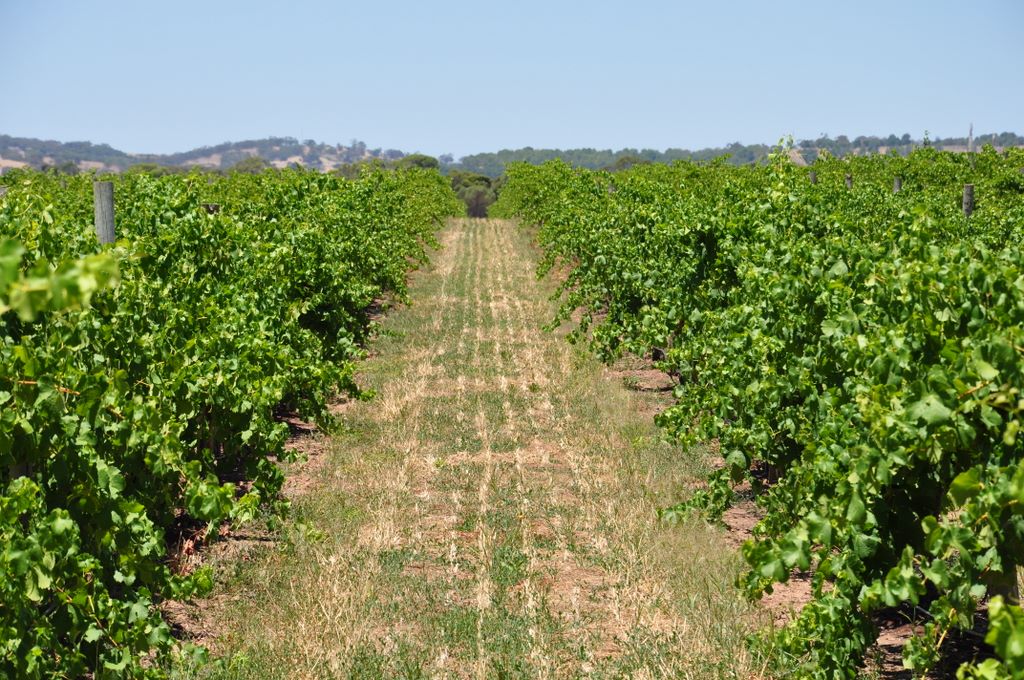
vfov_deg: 8.7
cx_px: 512
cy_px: 340
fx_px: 4474
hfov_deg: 13.1
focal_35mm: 158
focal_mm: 105
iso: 200
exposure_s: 1/320
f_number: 10
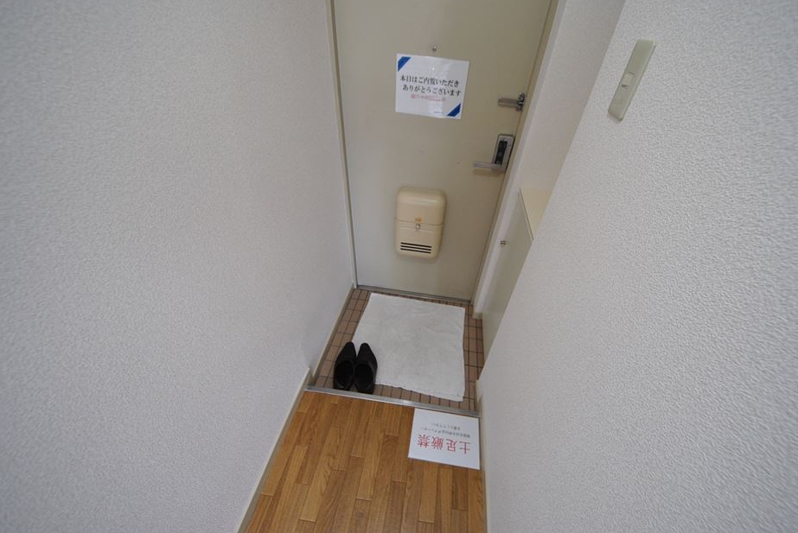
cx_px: 418
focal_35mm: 13
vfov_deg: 85.5
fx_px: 288
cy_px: 276
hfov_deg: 108.2
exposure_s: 1/20
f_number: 4.5
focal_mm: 8
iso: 400
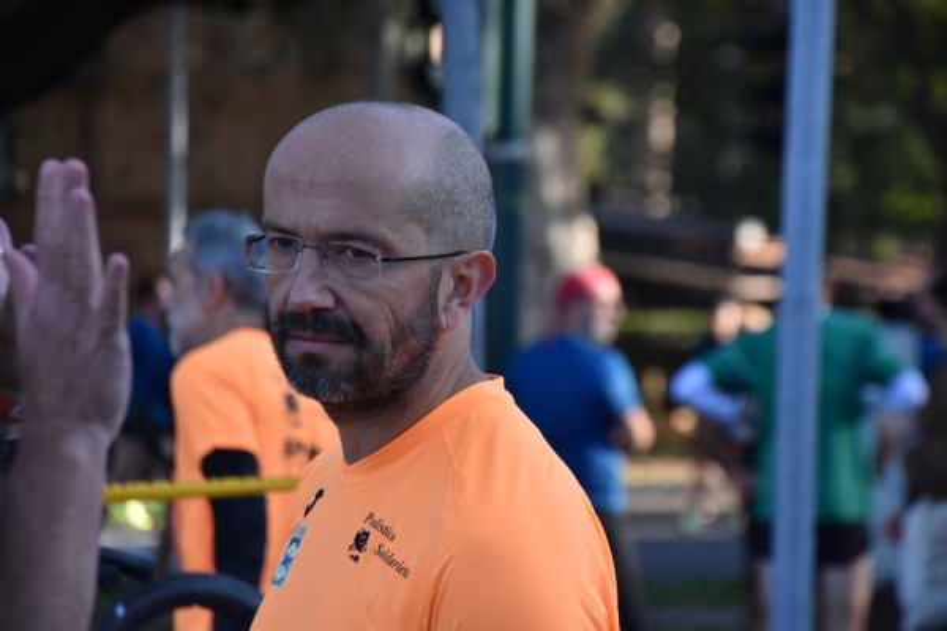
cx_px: 474
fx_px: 5524
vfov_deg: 6.5
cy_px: 316
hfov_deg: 9.8
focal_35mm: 210
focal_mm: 140
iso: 1000
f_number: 5.6
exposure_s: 1/800
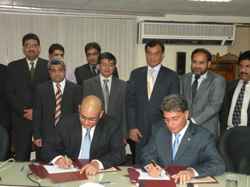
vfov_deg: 26.1
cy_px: 94
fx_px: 404
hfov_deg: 34.3
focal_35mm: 56
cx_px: 125
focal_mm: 9.8
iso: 253
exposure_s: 1/60
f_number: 3.5
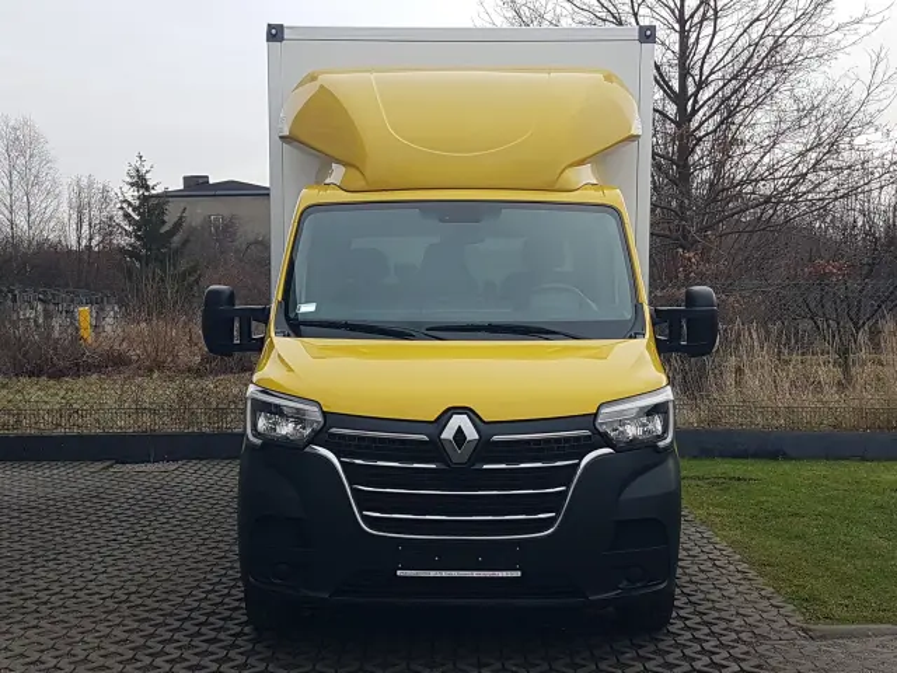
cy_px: 336
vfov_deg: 53.1
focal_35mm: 26
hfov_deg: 67.3
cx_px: 448
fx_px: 674
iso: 40
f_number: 1.7
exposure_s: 1/401
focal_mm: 4.2
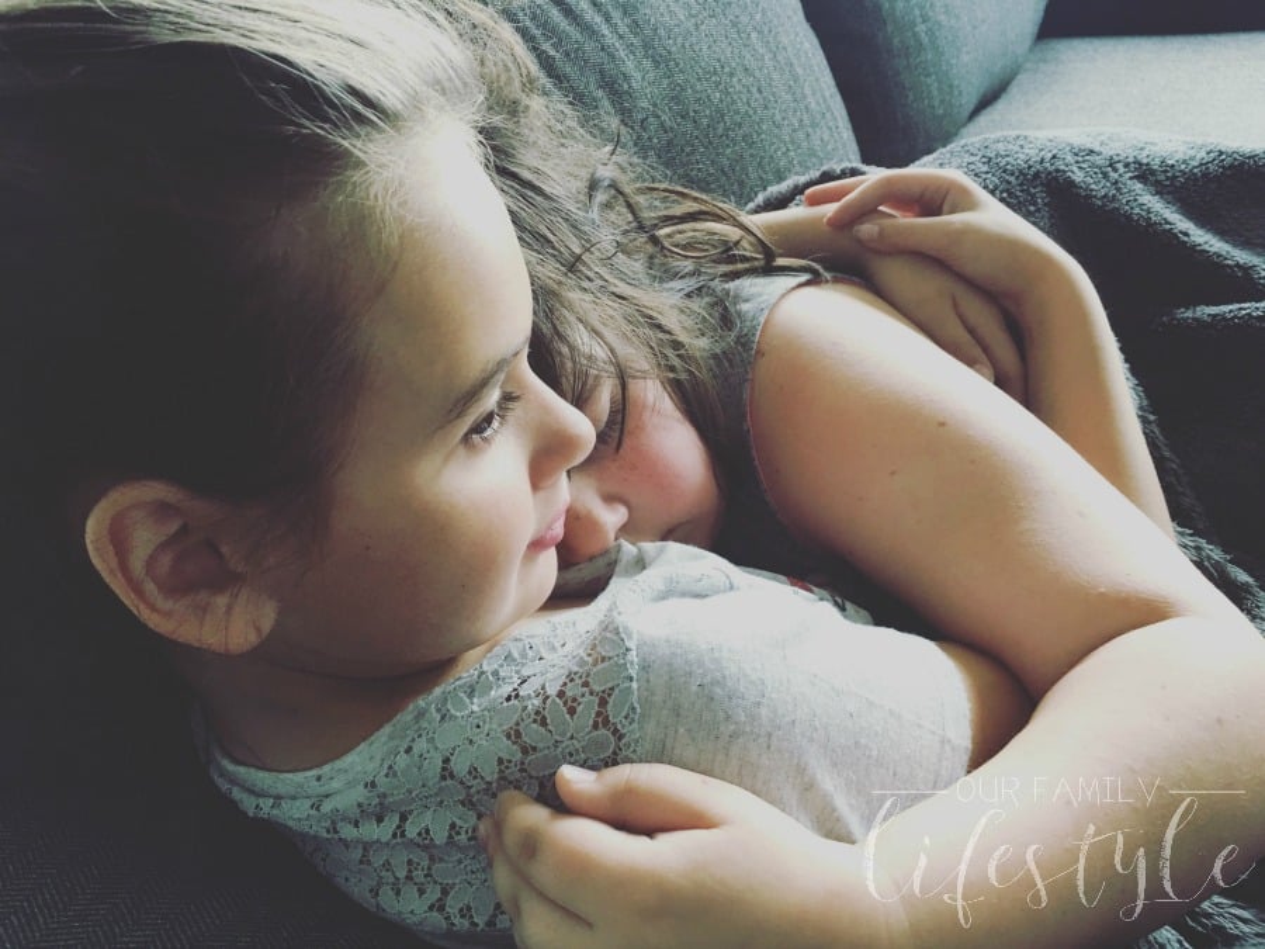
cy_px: 474
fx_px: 1060
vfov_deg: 48.2
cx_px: 632
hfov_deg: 61.7
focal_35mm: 29
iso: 32
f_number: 2.2
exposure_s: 1/15
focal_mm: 4.15
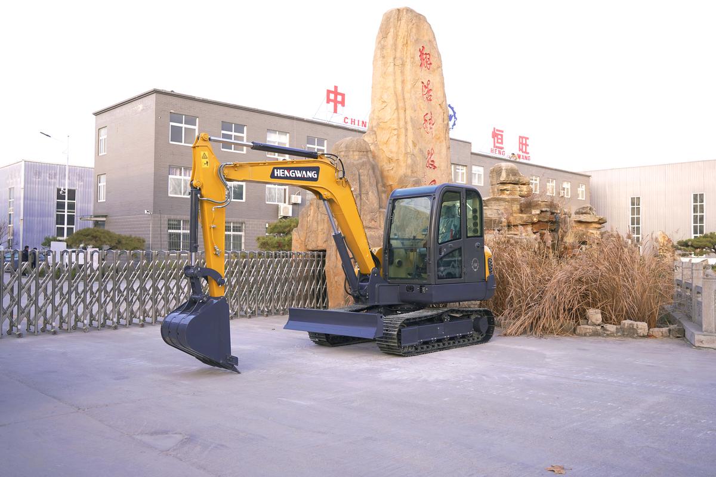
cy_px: 238
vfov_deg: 43.6
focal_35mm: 30
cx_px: 358
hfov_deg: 61.9
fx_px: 597
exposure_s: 1/200
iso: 160
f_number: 4
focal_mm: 30
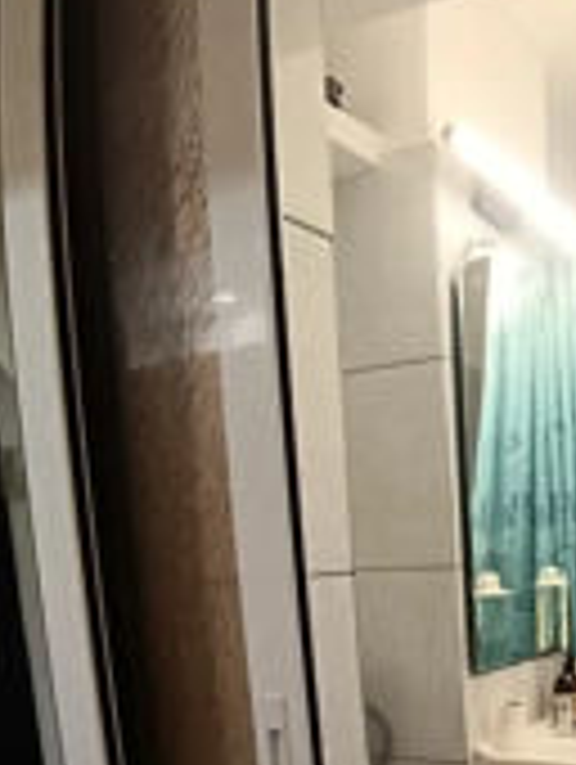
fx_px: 885
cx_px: 562
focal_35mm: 40
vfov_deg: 41.8
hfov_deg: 33.3
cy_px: 729
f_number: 2.2
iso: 522
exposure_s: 1/50
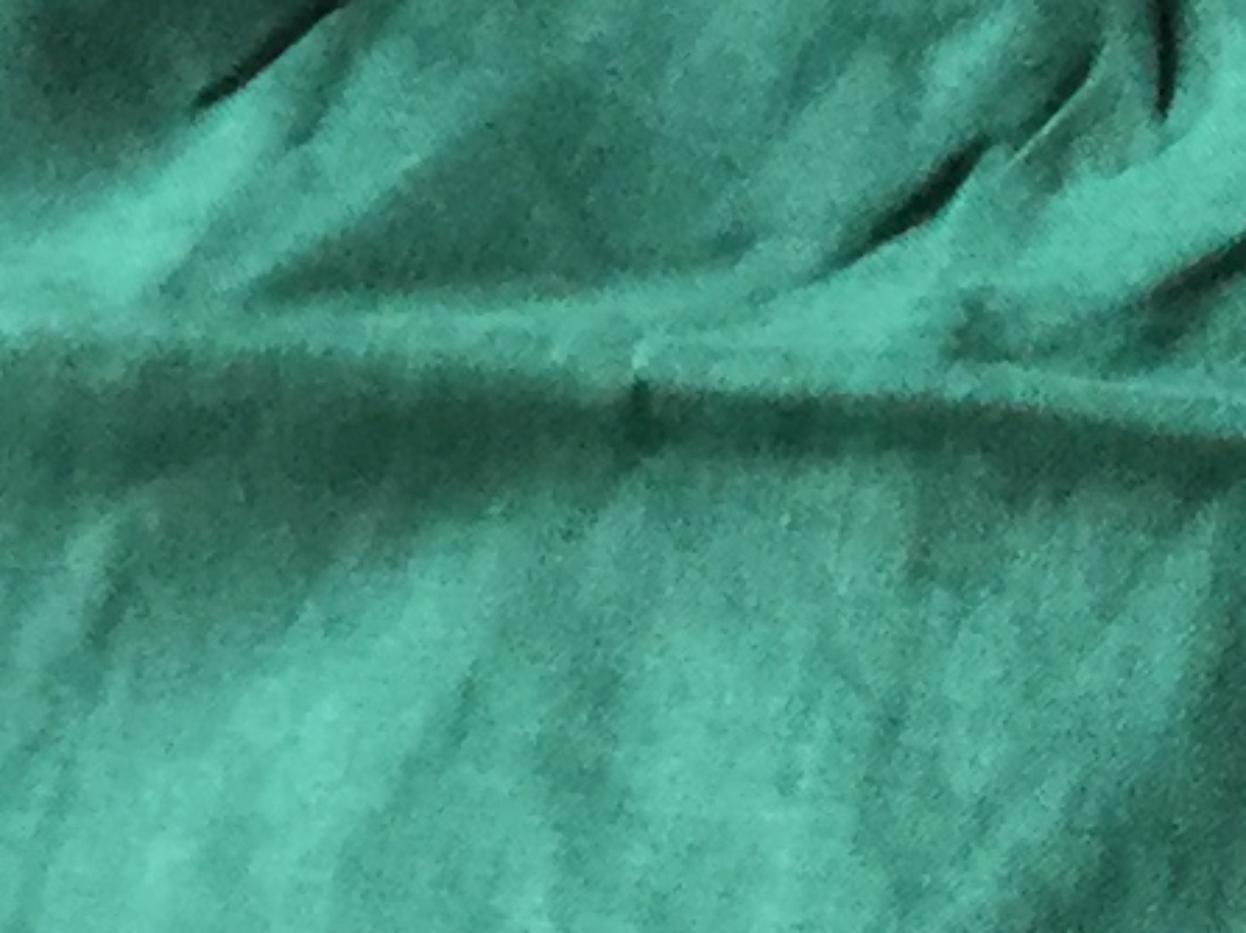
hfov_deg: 7.8
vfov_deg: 6.5
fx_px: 8166
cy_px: 1249
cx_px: 3378
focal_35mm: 227
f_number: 2.4
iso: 64
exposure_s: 1/33
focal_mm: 3.3
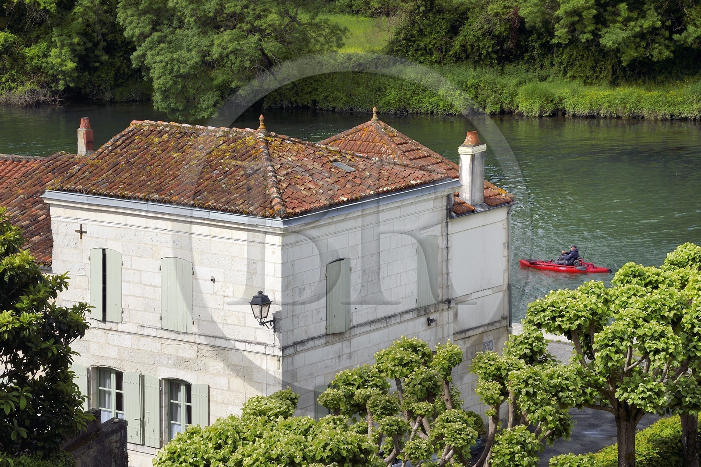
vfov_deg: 8.8
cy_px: 234
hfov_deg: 13.3
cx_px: 350
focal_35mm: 155
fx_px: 3017
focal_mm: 155
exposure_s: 1/250
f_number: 14
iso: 200
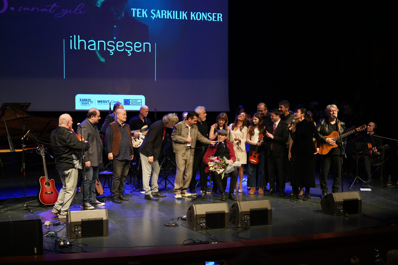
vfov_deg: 25.5
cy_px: 132
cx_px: 199
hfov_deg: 37.5
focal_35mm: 53
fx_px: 586
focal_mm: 53
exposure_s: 1/200
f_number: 4
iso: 4000
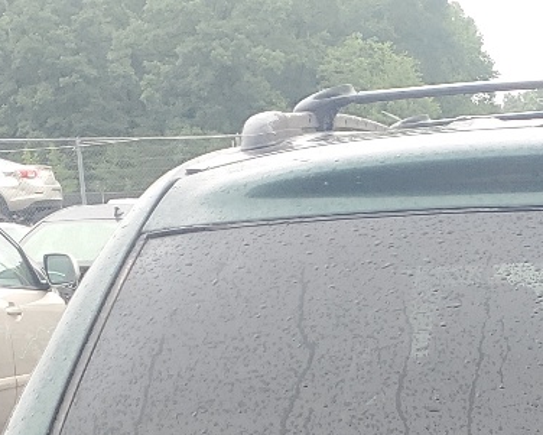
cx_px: 696
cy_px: 763
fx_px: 1736
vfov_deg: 13.0
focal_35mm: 108
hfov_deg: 16.8
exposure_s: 1/179
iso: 50
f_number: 1.5
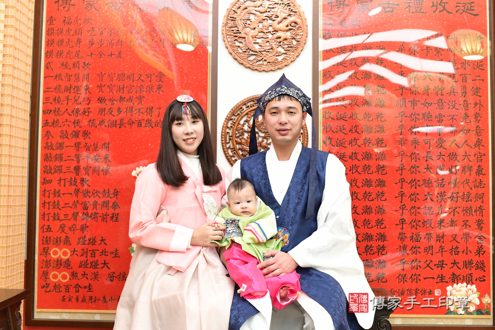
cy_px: 165
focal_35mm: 35
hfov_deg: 54.4
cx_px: 248
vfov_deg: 37.9
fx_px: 481
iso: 1000
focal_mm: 35
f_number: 4.5
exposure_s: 1/200
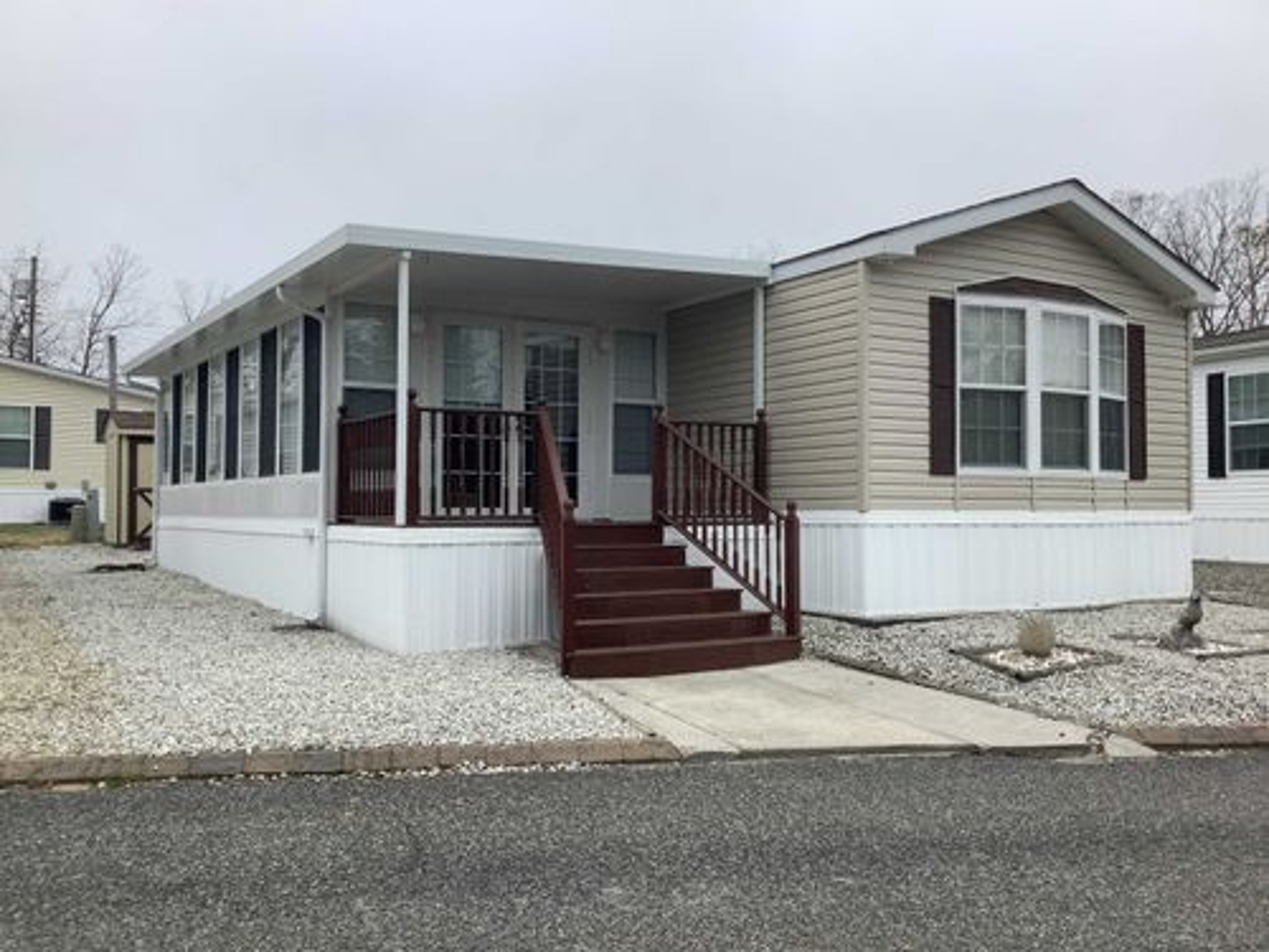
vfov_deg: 45.4
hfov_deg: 58.4
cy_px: 476
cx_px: 634
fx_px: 1136
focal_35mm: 31
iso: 25
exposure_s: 1/1045
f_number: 2.4
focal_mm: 3.3
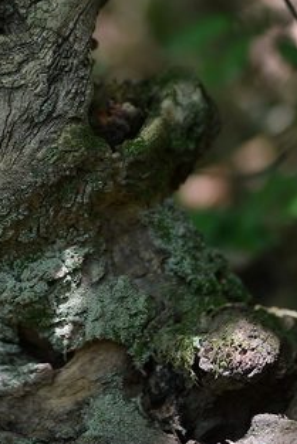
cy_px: 142
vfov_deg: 10.2
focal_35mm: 201
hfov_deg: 6.8
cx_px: 48
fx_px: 2484
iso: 200
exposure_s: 1/320
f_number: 3
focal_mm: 105
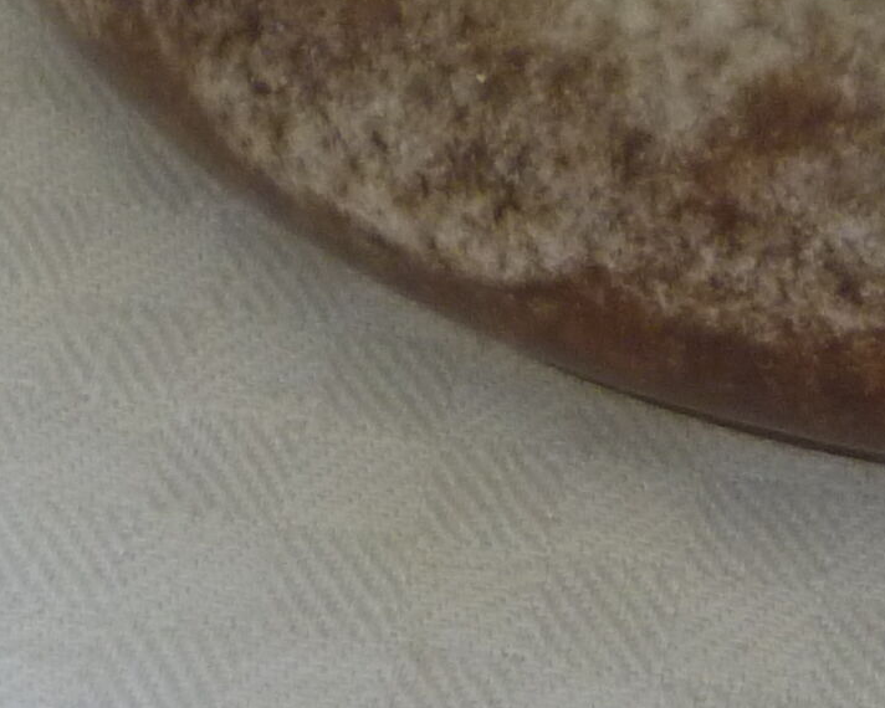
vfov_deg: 8.8
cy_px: -740
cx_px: 1112
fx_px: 4323
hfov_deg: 11.4
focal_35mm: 165
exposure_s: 1/30
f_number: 2.8
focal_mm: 5.5
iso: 200
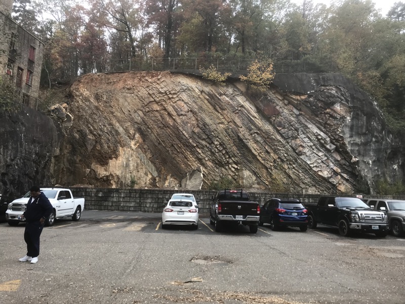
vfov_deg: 49.7
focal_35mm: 28
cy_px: 152
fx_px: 328
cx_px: 202
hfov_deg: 63.4
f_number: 1.8
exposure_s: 1/323
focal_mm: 3.99
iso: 20
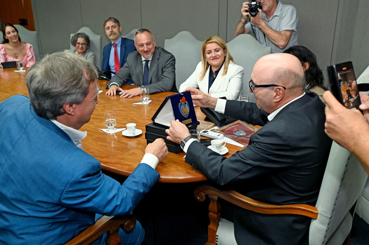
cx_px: 184
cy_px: 122
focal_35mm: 35
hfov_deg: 54.5
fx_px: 358
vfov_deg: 37.8
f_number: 4.5
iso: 2000
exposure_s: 1/200
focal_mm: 35
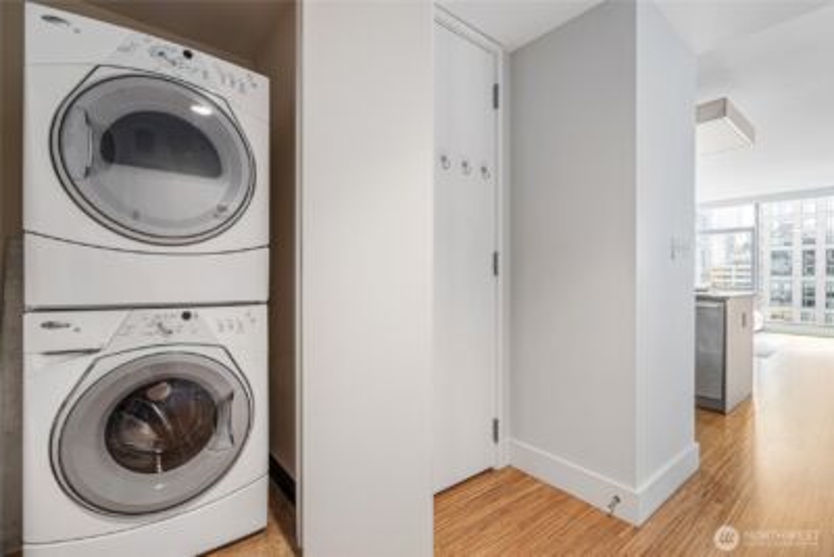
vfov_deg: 73.8
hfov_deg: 96.7
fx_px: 371
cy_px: 278
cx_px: 417
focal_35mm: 16
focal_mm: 16
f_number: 11
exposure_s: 1
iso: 100
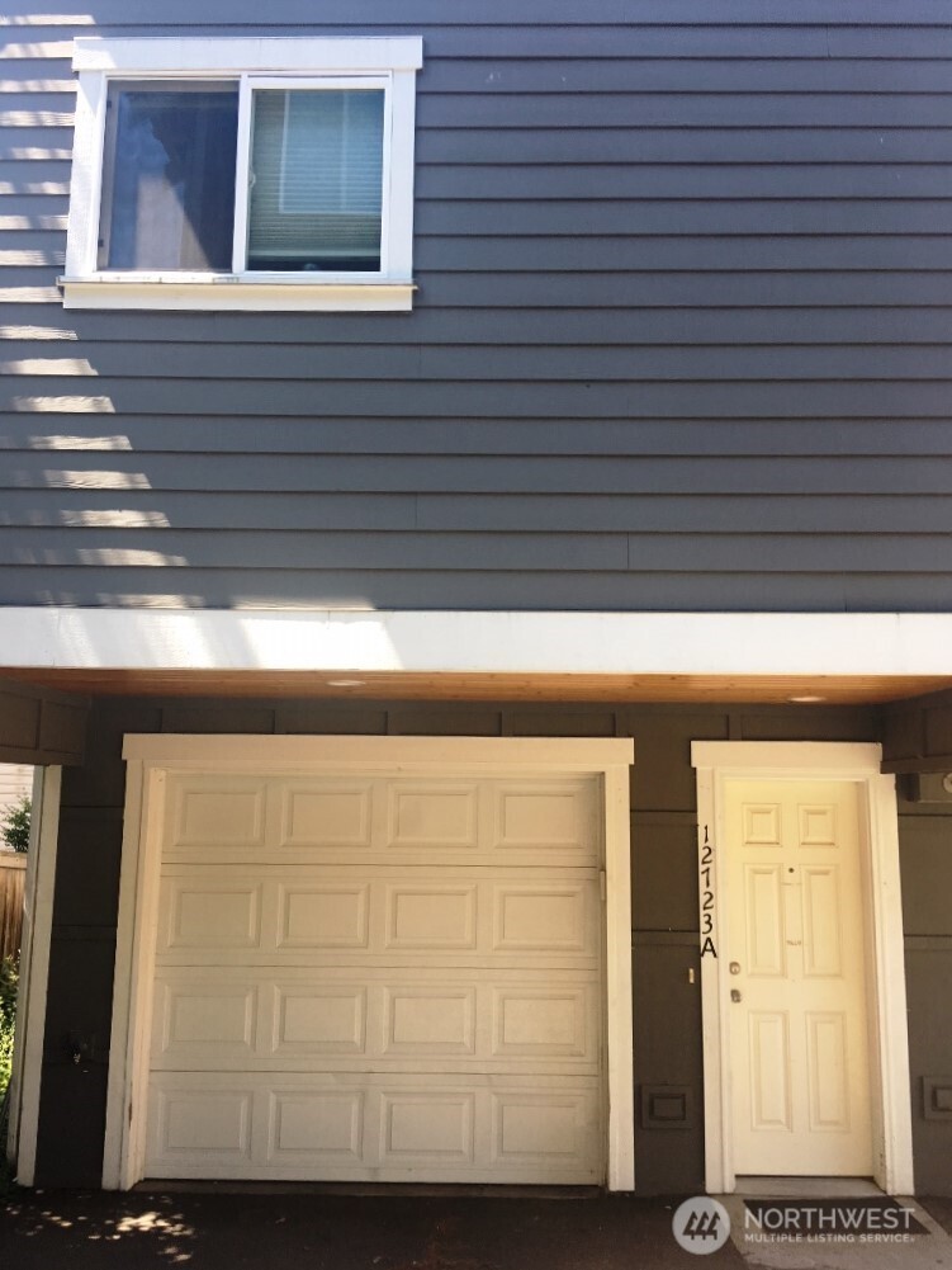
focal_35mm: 29
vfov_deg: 61.7
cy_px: 635
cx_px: 476
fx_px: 1063
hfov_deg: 48.2
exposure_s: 1/133
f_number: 2.2
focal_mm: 4.15
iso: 25
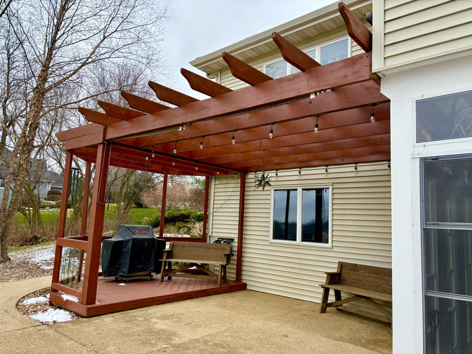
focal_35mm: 26
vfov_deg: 53.1
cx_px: 236
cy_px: 177
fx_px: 355
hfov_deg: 67.3
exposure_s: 1/203
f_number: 1.6
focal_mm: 5.96
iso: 50
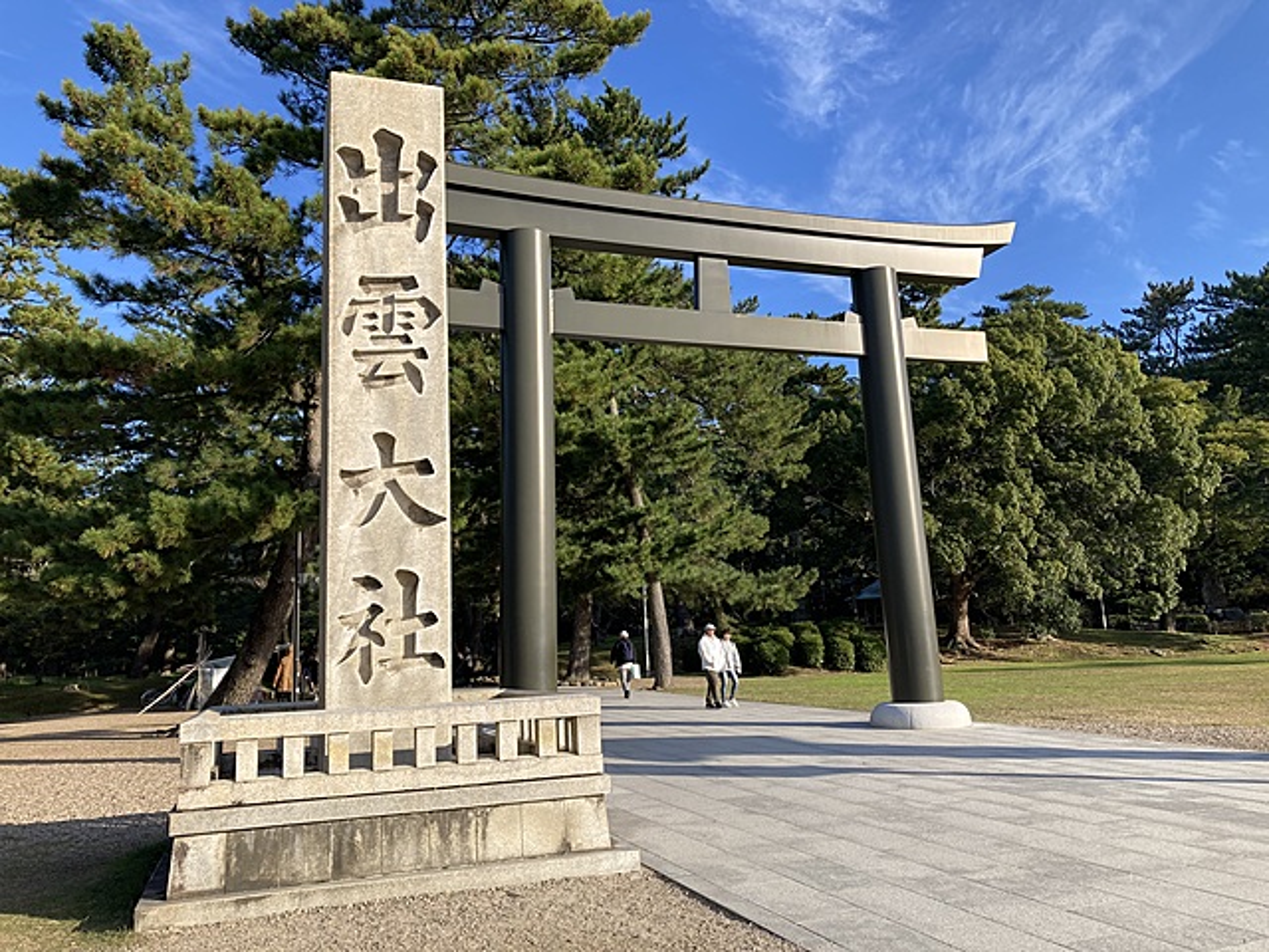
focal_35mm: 28
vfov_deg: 49.7
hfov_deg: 63.4
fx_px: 1026
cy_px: 476
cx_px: 634
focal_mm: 3.99
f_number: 1.8
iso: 20
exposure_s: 1/1116
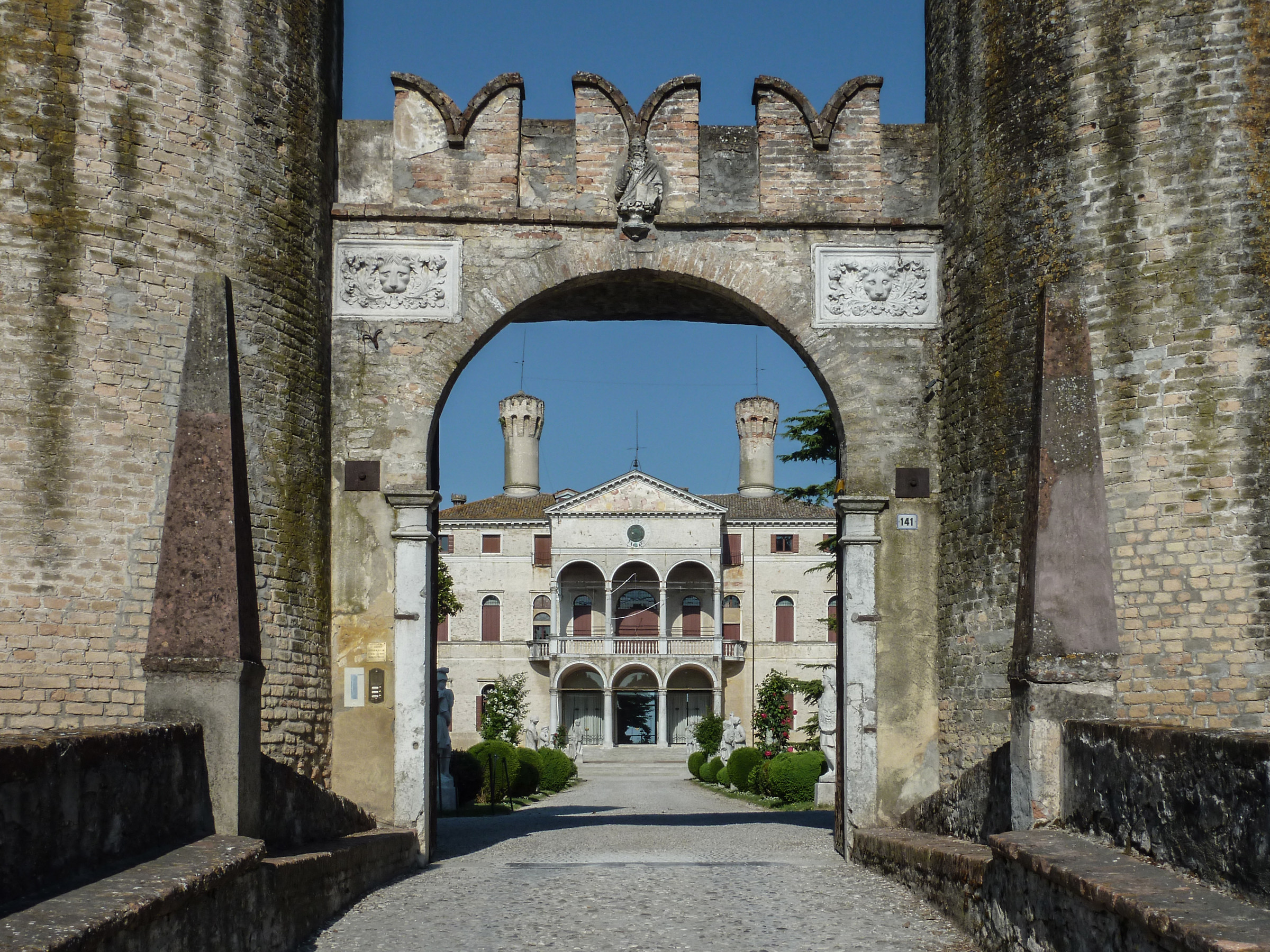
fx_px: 1468
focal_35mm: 40
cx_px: 635
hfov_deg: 46.8
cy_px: 476
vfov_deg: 36.0
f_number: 5.6
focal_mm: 6.5
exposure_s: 1/640
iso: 80
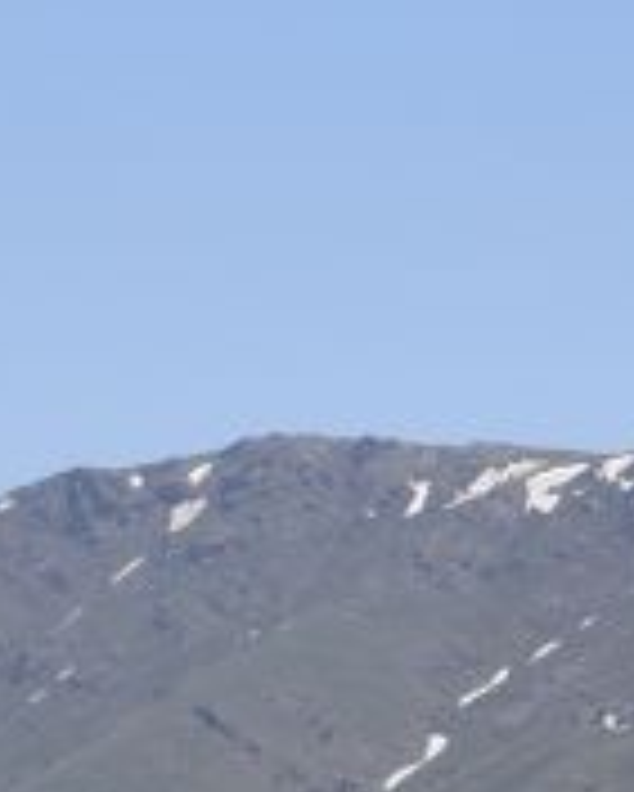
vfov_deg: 4.0
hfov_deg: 3.2
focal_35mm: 485
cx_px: 450
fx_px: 11366
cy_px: 277
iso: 160
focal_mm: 70
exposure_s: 1/500
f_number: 9
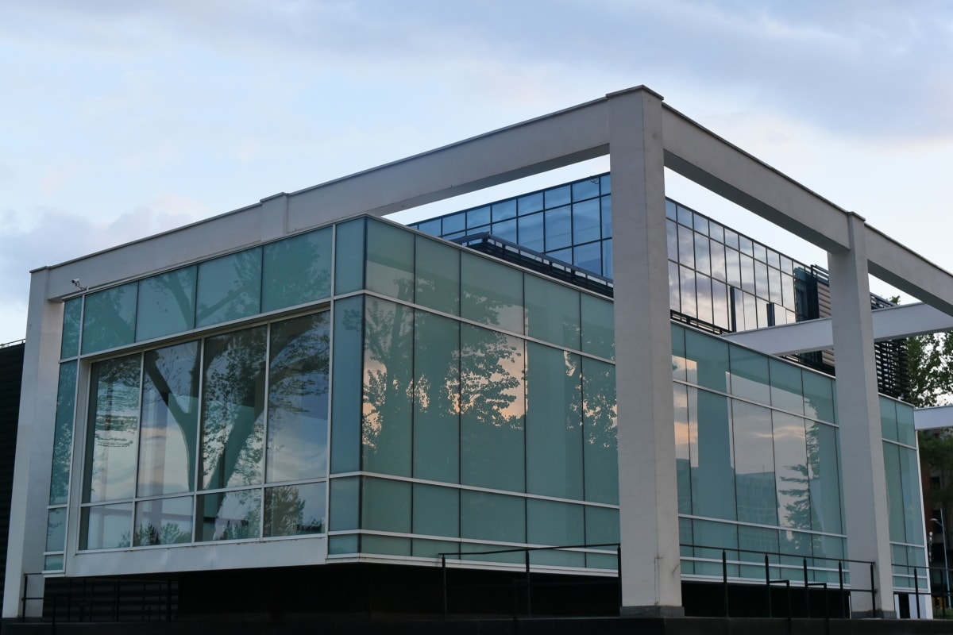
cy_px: 318
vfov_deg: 28.1
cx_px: 476
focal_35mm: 48
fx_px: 1271
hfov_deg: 41.1
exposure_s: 1/60
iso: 500
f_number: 8
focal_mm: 32
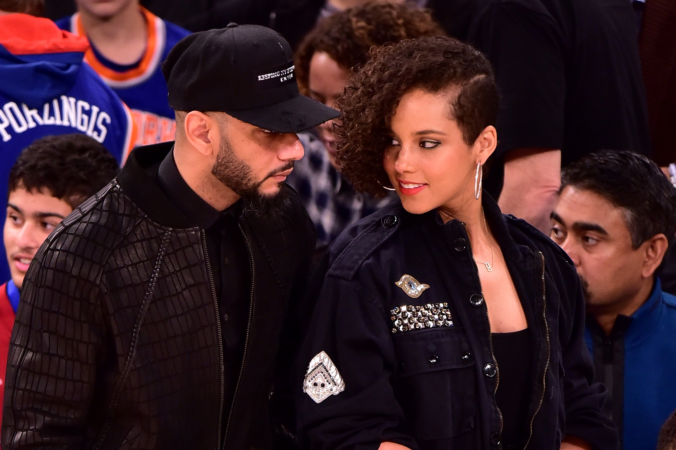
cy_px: 225
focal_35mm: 600
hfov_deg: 3.4
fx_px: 11262
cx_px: 338
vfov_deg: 2.3
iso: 1600
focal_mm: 600
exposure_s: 1/350
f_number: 4
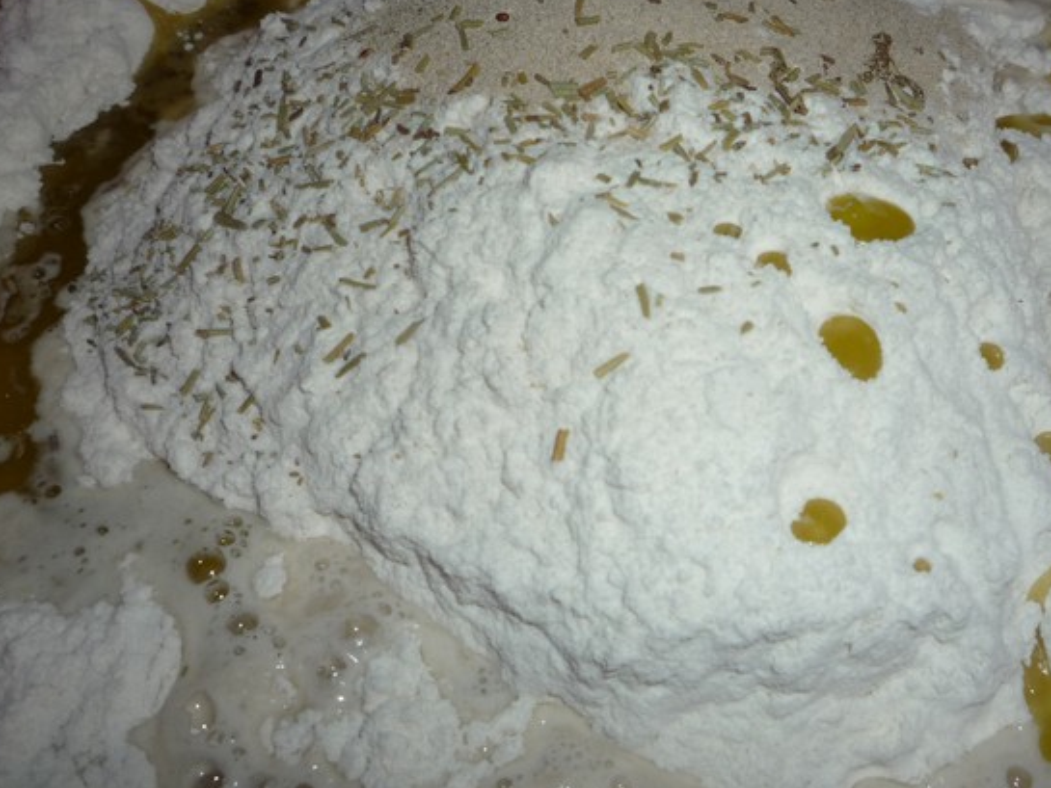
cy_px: 291
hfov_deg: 42.5
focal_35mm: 44
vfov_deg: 32.7
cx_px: 669
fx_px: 1336
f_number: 4
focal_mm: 5.2
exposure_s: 1/30
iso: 100
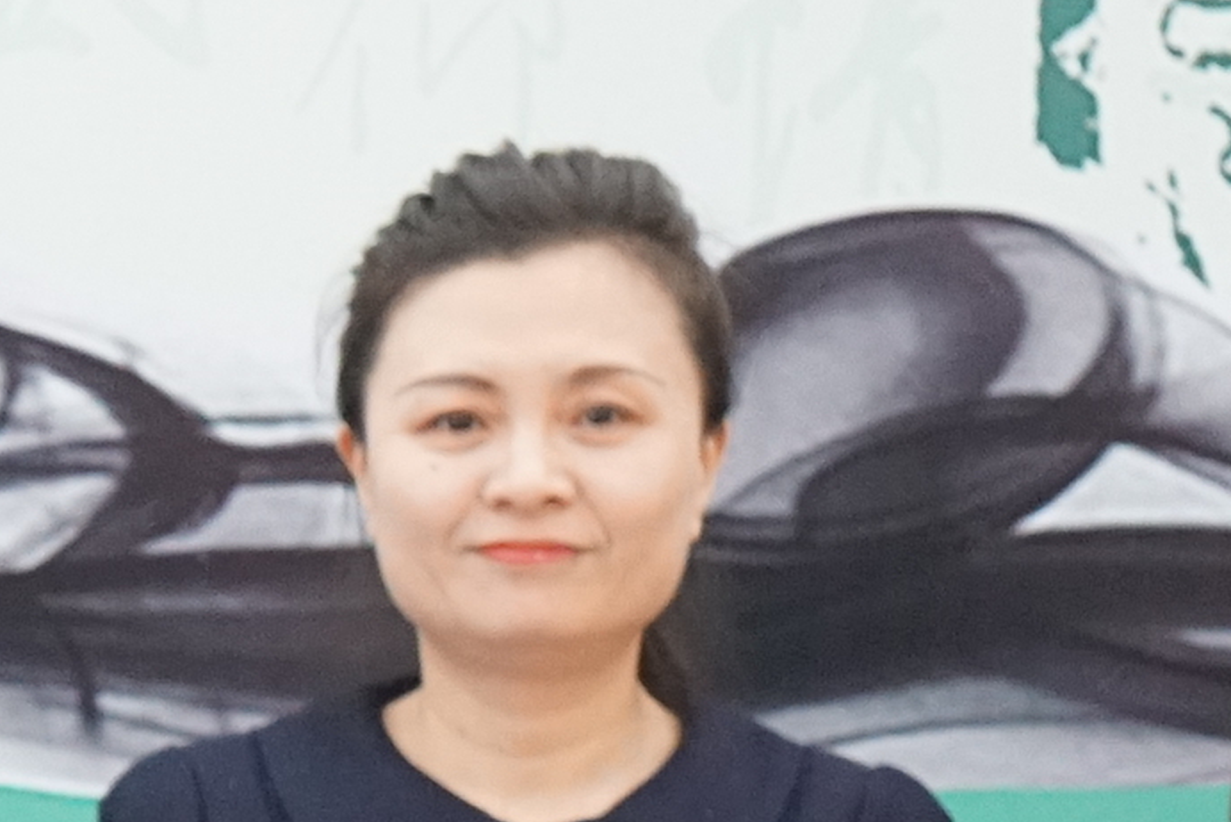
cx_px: -1463
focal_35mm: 344
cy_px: 1986
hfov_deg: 5.8
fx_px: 11765
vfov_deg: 3.9
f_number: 4.5
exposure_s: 1/60
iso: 3200
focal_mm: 46
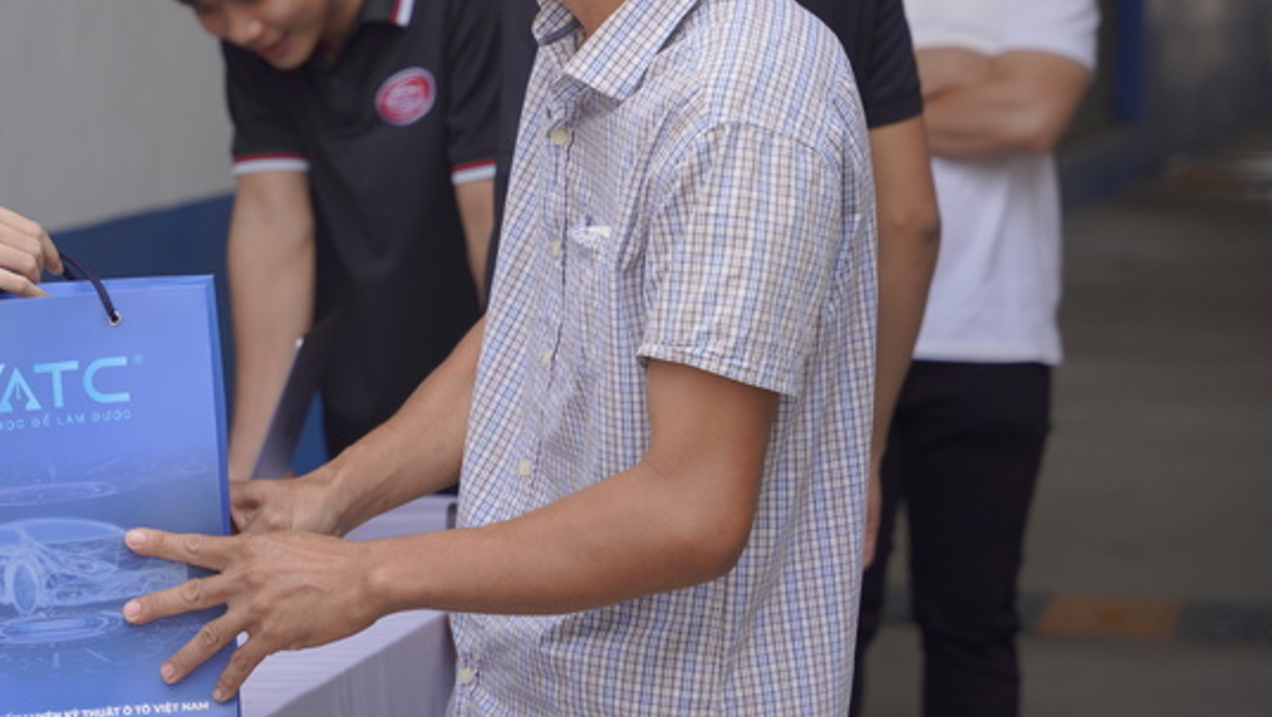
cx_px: 93
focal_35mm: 130
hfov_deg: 16.2
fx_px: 4399
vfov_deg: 9.3
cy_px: 101
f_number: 3.2
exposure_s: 1/160
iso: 100
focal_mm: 66.7
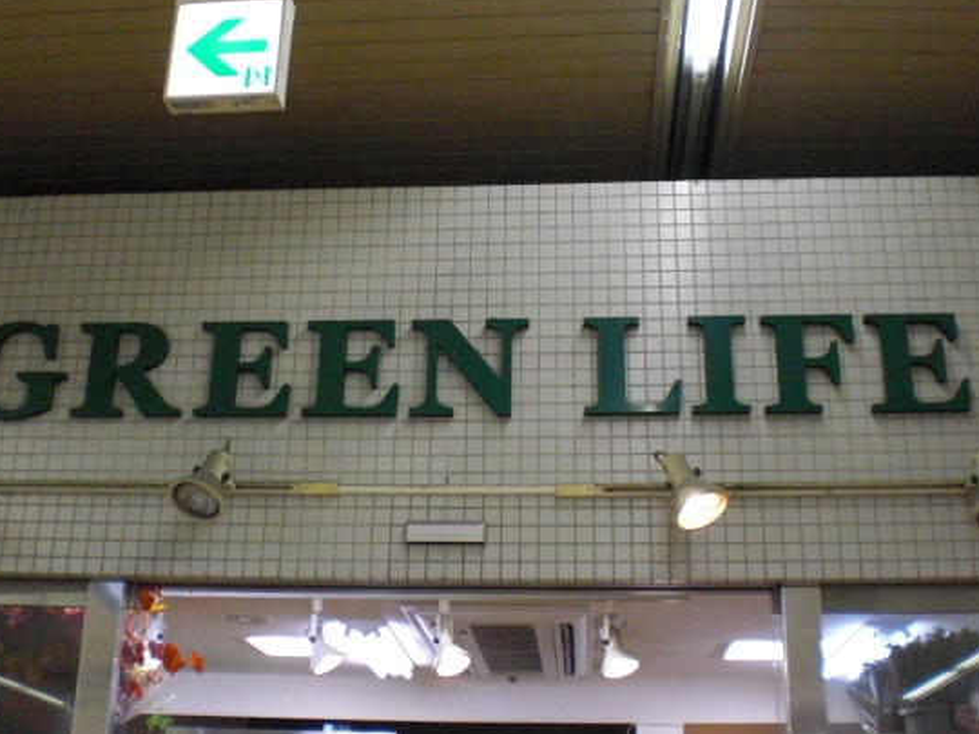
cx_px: 453
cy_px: 382
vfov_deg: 32.2
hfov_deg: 42.0
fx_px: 1273
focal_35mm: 45
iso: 800
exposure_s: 1/160
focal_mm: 6.3
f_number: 3.1
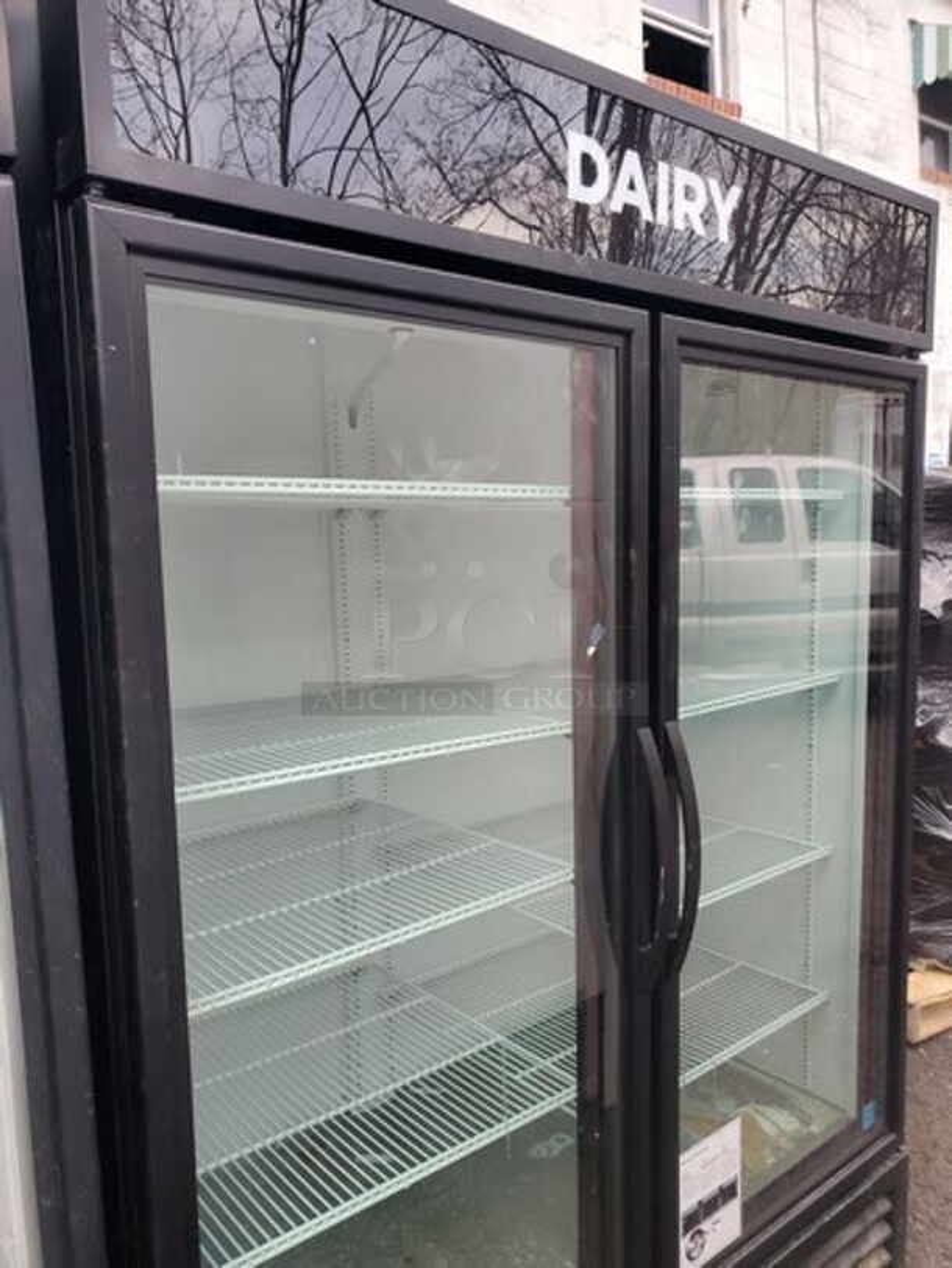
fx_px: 953
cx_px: 476
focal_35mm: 26
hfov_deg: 53.1
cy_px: 634
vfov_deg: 67.3
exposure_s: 1/120
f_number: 2.4
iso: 250
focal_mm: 4.3
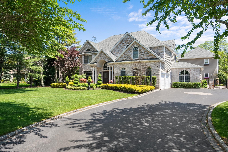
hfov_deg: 73.8
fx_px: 152
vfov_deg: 53.1
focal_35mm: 24
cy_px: 78
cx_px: 115
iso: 200
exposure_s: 1/30
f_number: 9
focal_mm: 23
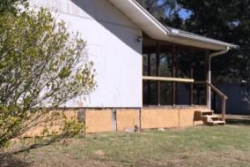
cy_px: 85
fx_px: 472
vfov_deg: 20.0
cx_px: 59
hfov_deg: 29.2
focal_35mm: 68
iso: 50
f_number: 2.2
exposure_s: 1/3968
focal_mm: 4.15
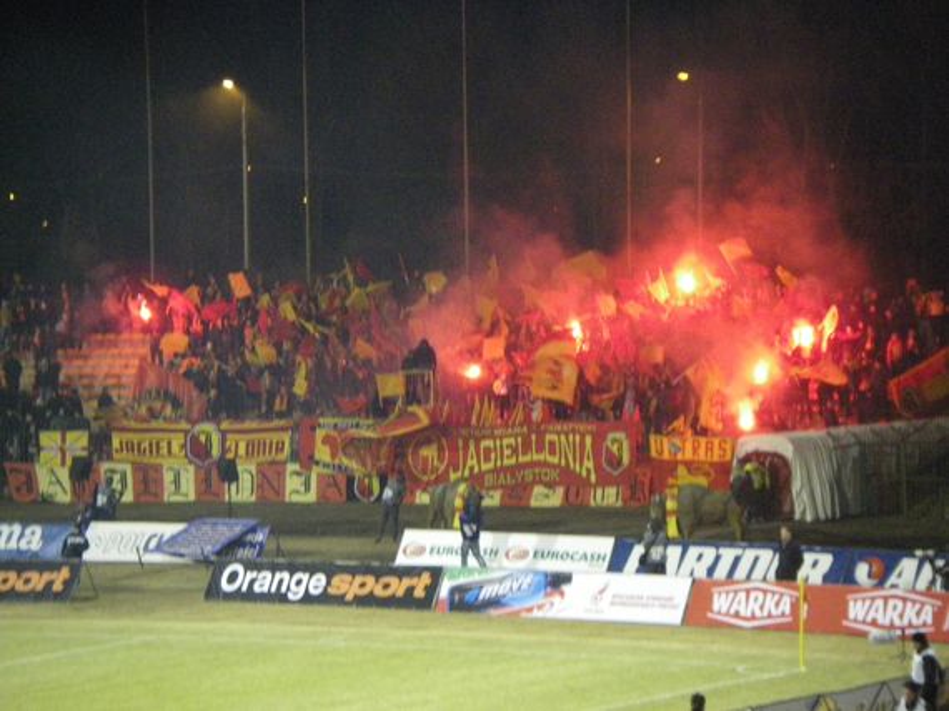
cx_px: 474
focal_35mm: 147
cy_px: 356
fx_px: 4028
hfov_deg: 13.4
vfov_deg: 10.1
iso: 800
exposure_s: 1/40
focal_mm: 24.2
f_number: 4.3
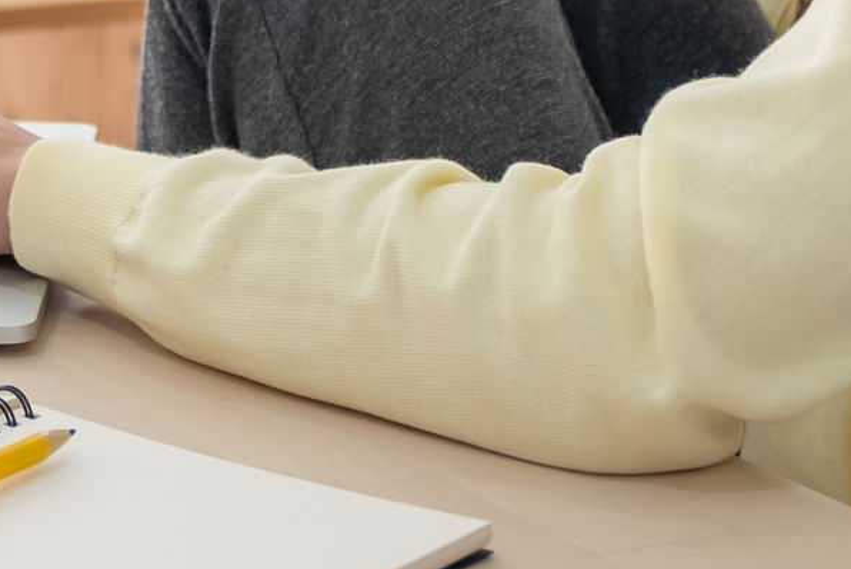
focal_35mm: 143
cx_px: -69
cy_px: -327
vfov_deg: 9.3
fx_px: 3382
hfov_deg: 14.1
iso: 500
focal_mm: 22.7
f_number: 2.8
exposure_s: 1/120
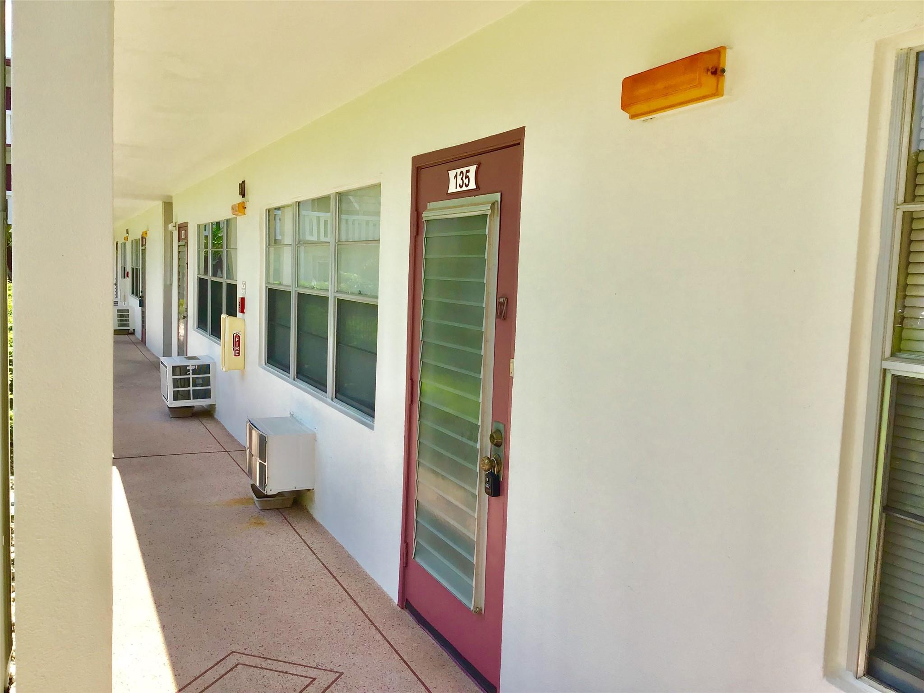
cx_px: 462
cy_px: 346
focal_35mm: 31
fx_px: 827
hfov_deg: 58.4
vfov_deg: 45.4
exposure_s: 1/721
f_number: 2.4
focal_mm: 3.3
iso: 25
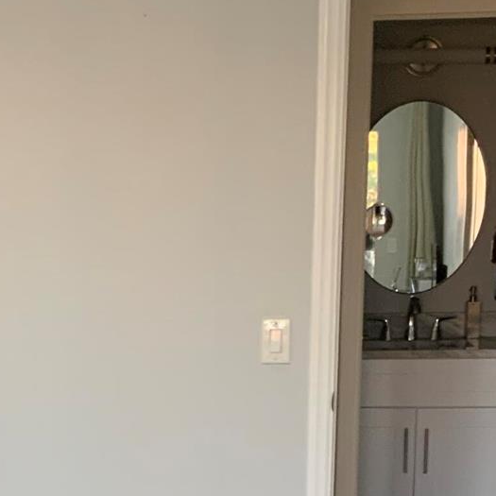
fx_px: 1621
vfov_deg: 16.7
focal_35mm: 100
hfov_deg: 17.2
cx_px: 67
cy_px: 595
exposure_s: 1/60
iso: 200
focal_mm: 3
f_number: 1.8
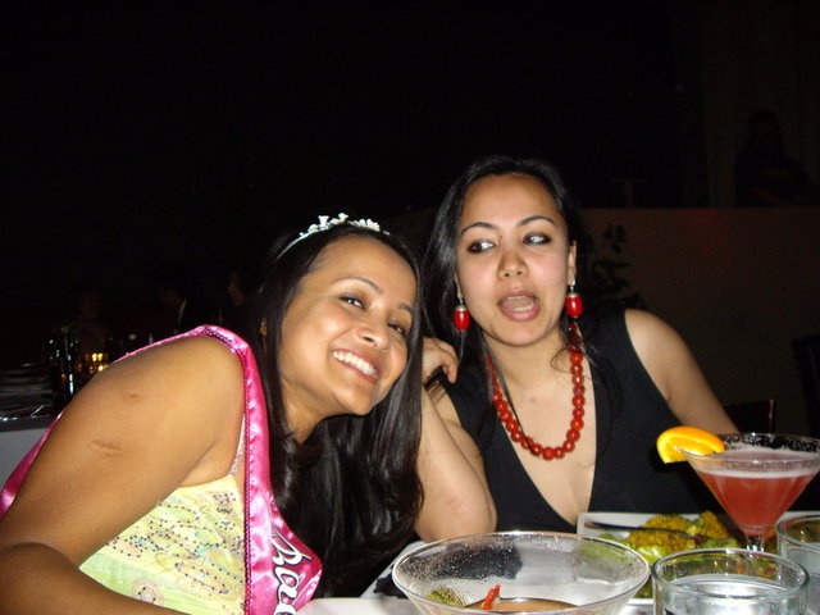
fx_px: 900
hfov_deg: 49.0
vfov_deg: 37.7
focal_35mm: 38
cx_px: 410
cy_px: 308
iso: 200
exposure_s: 1/40
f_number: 2.7
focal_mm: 6.2
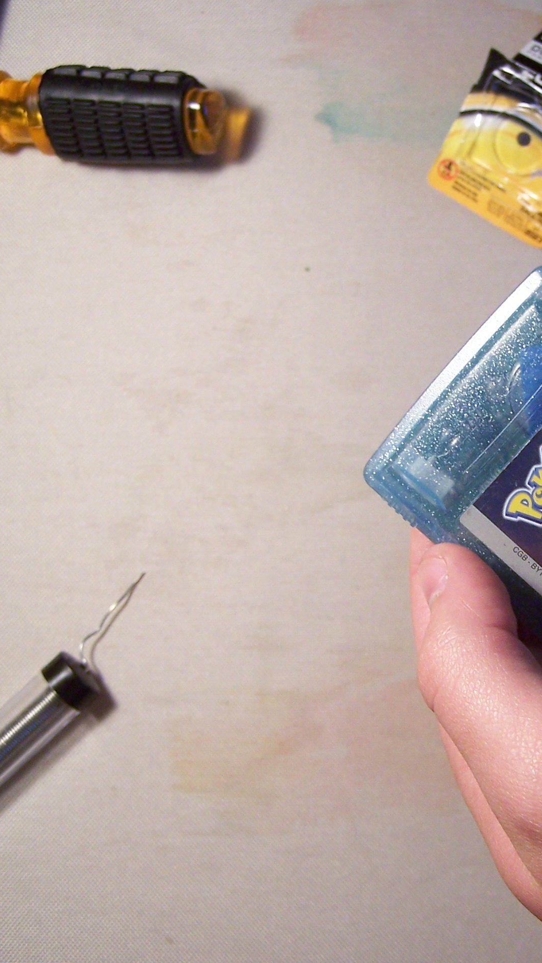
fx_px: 1431
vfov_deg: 37.2
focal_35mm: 56
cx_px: 565
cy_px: 480
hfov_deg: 20.6
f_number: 2.8
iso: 140
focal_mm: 6.3
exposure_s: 1/20
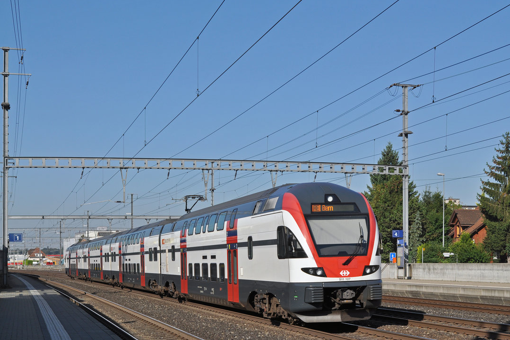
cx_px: 277
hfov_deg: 33.4
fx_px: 850
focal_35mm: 60
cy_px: 174
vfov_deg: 22.6
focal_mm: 36
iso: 200
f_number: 8
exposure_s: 1/1000
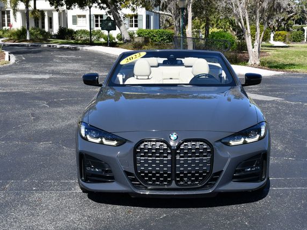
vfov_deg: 23.3
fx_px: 559
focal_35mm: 63
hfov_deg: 30.7
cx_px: 172
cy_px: 115
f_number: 8
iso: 125
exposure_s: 1/250
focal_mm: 29
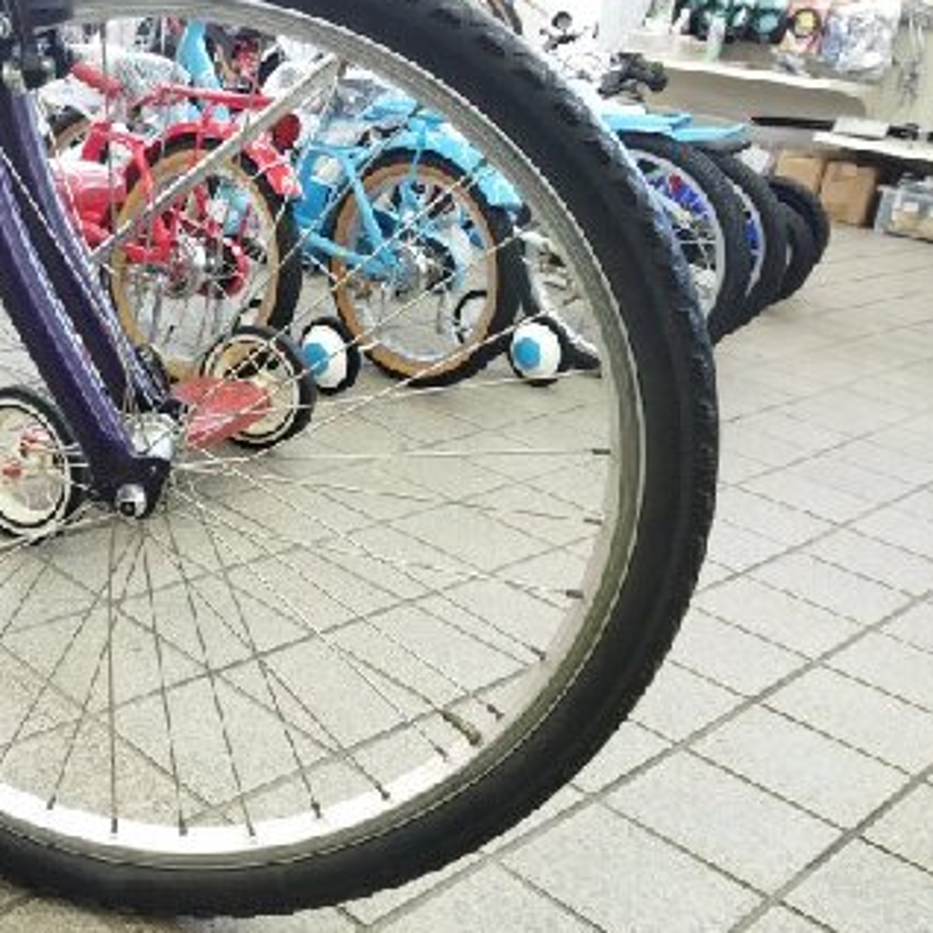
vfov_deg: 37.4
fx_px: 1372
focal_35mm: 45
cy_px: 384
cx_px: 70
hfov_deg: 35.1
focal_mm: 4.71
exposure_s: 1/60
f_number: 1.79
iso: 111
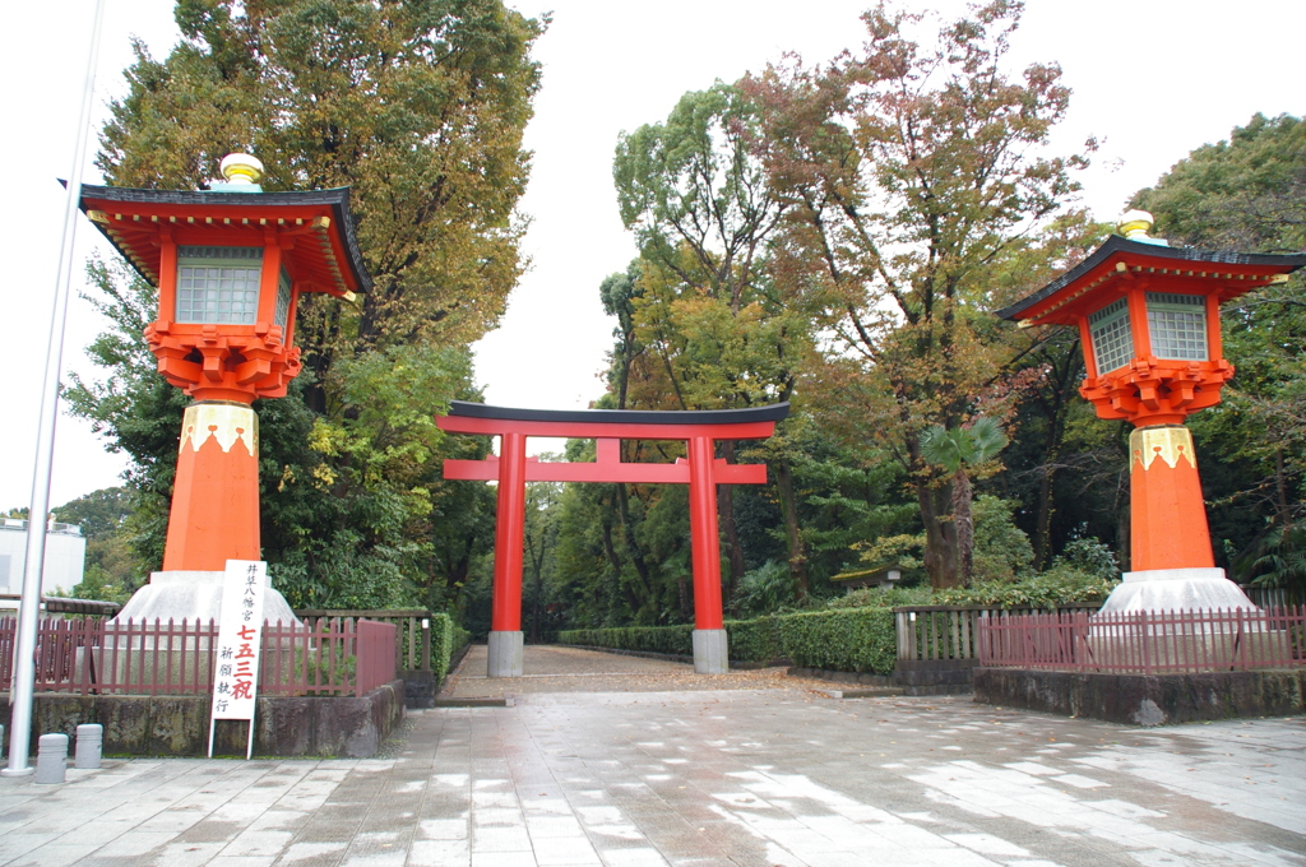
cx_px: 653
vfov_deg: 47.8
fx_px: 978
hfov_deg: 67.4
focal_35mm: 27
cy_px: 434
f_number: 5
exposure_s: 1/60
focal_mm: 18
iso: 200
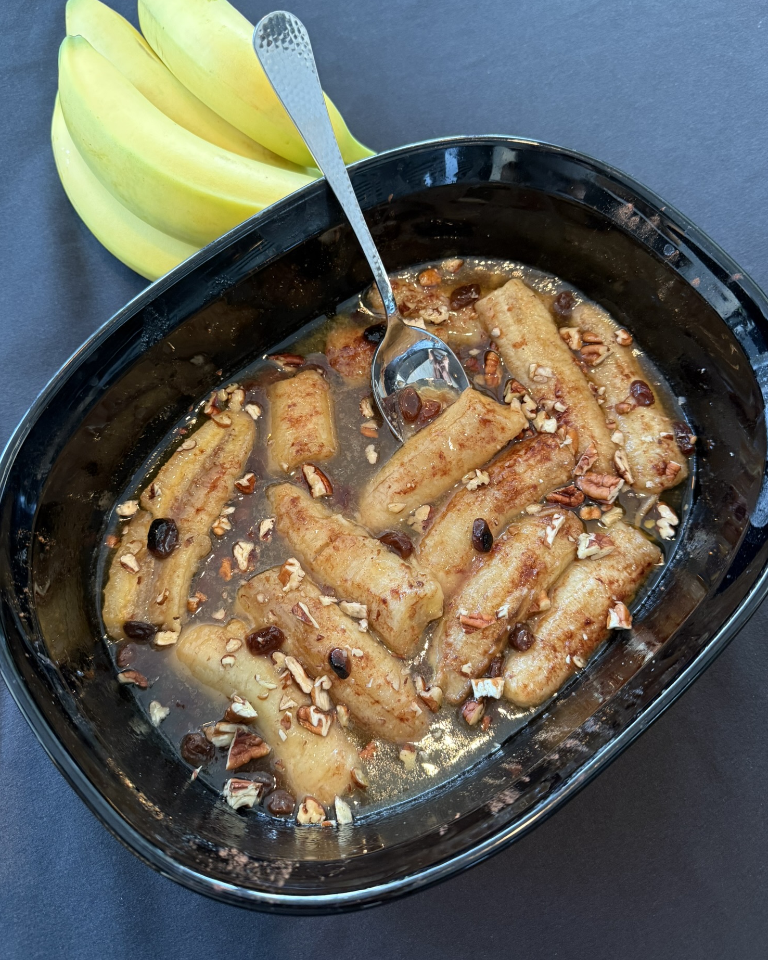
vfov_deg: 66.0
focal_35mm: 26
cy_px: 455
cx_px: 372
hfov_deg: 54.9
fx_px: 739
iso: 250
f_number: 1.78
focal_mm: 6.76
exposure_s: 1/60
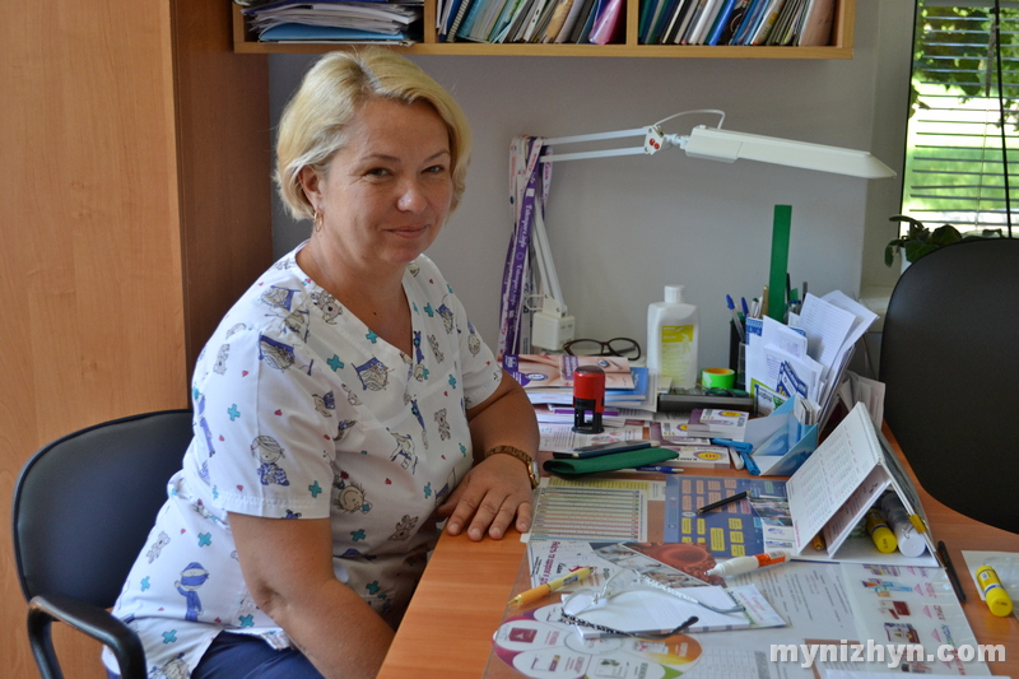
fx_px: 1443
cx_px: 510
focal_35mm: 51
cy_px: 340
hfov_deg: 38.9
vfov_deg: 26.5
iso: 400
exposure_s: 1/100
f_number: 5
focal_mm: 34
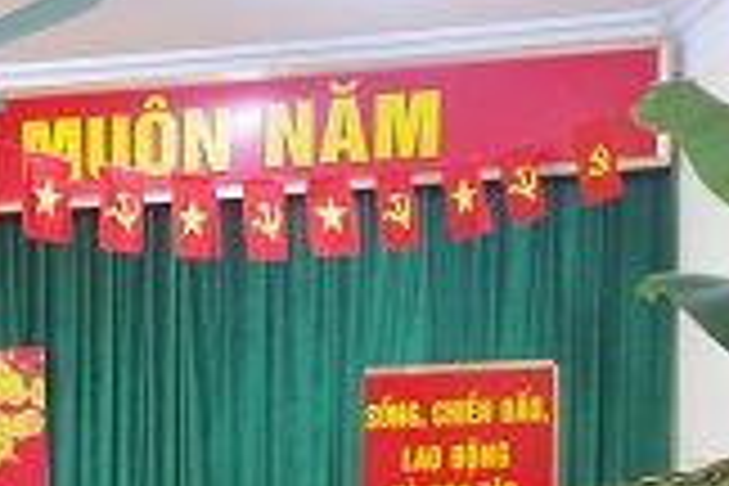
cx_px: -504
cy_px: 821
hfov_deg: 17.4
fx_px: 2025
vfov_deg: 12.7
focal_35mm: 100
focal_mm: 18
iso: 800
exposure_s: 1/25
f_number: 3.5
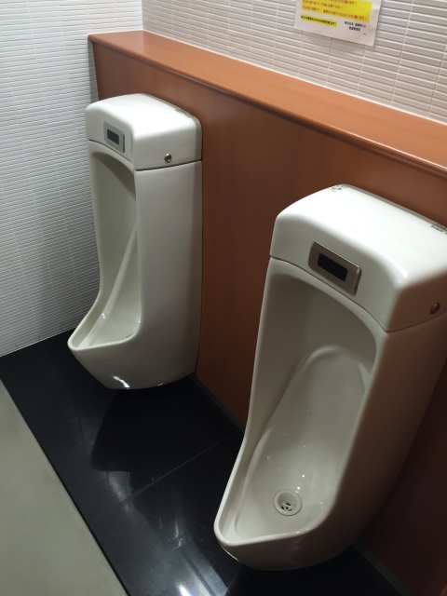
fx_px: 499
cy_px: 298
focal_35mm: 29
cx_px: 224
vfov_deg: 61.7
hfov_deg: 48.2
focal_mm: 4.15
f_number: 2.2
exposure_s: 1/33
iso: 80
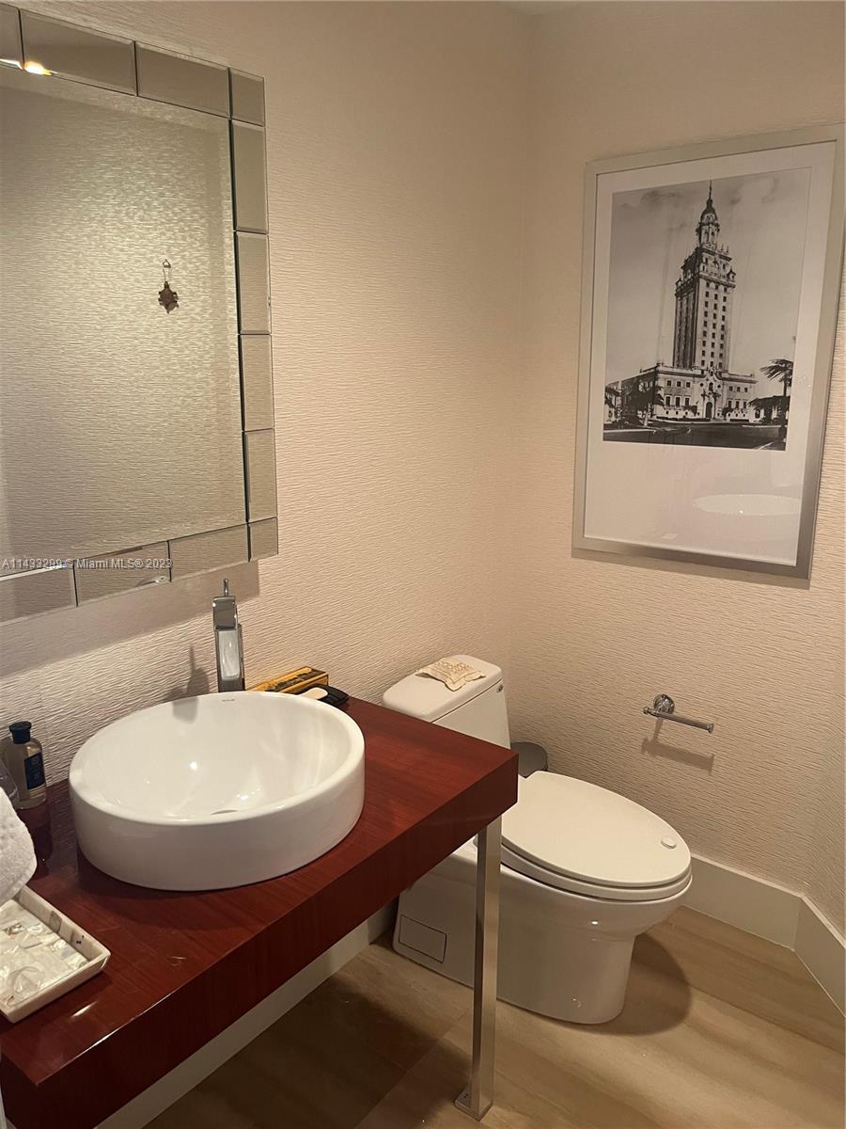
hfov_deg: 53.1
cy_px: 564
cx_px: 423
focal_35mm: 26
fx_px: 847
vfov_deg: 67.3
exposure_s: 1/60
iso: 160
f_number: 1.6
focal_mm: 5.1
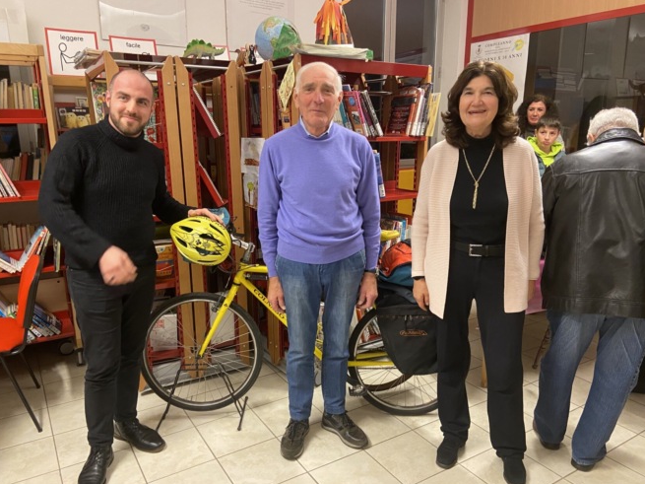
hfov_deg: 65.3
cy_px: 250
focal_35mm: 27
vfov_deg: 51.3
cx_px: 321
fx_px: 503
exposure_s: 1/50
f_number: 1.8
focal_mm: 4.25
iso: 320
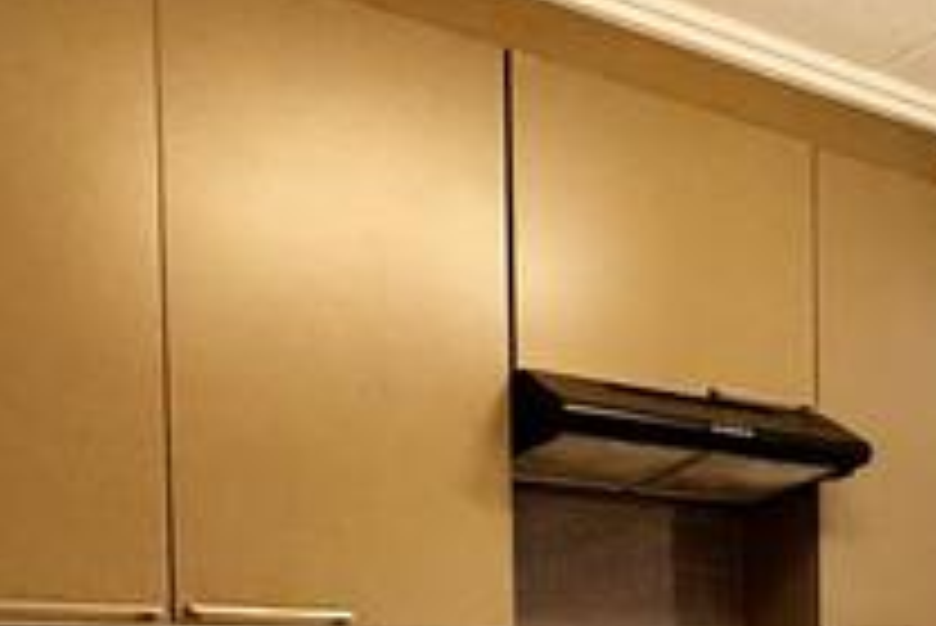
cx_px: 1143
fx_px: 1457
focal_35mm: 56
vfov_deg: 22.3
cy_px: 752
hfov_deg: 30.0
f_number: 2.2
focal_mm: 2.22
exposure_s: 1/99
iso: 320
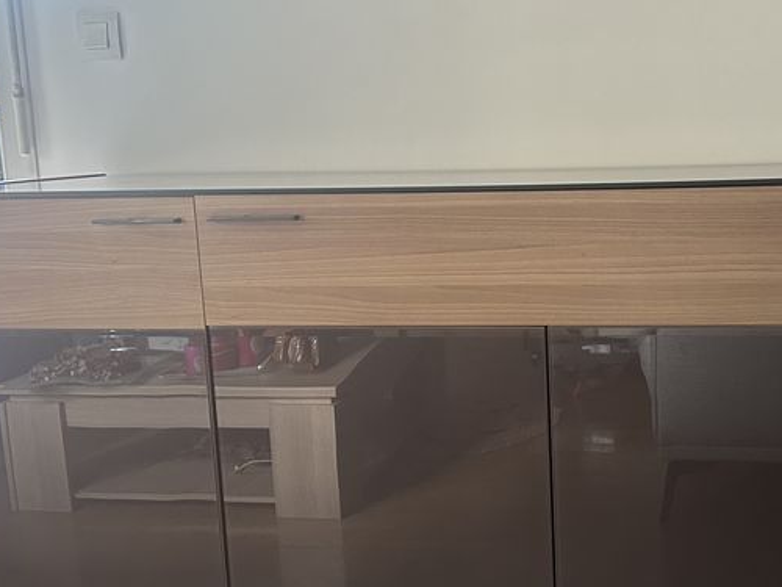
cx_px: 588
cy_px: 312
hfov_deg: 38.6
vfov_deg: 30.3
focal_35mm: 48
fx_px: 1084
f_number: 1.78
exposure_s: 1/60
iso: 400
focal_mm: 6.86
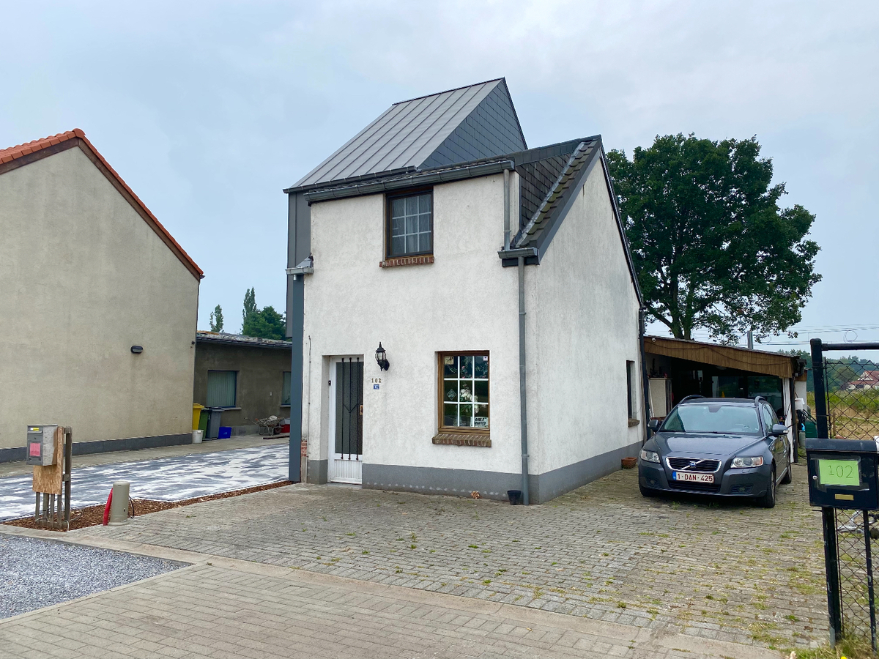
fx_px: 660
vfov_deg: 53.1
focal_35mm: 26
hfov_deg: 67.3
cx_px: 440
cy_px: 330
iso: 32
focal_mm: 4.25
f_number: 1.8
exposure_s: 1/1114
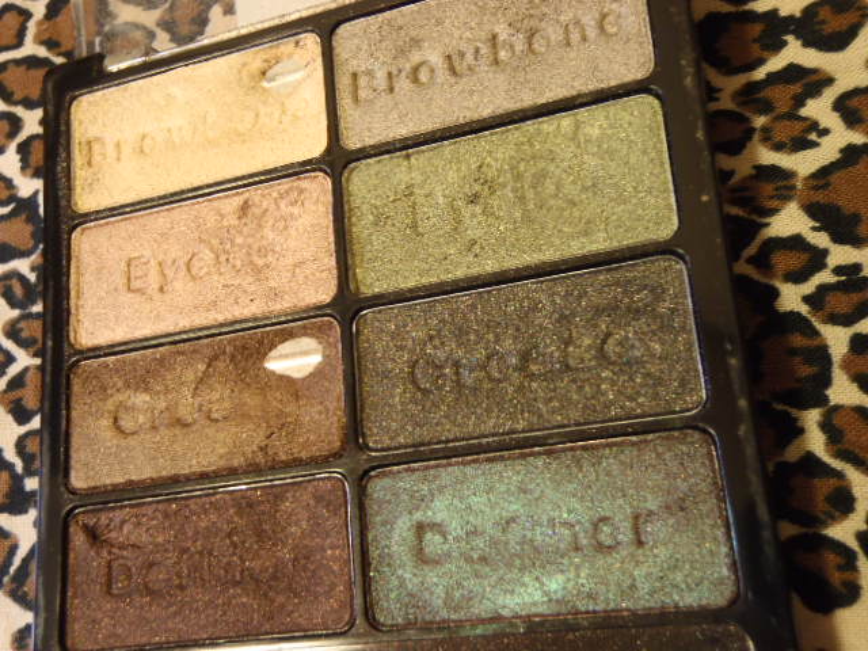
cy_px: 326
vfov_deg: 39.7
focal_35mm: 36
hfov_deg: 51.4
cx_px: 434
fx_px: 903
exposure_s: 1/4
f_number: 4.1
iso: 200
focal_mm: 6.53
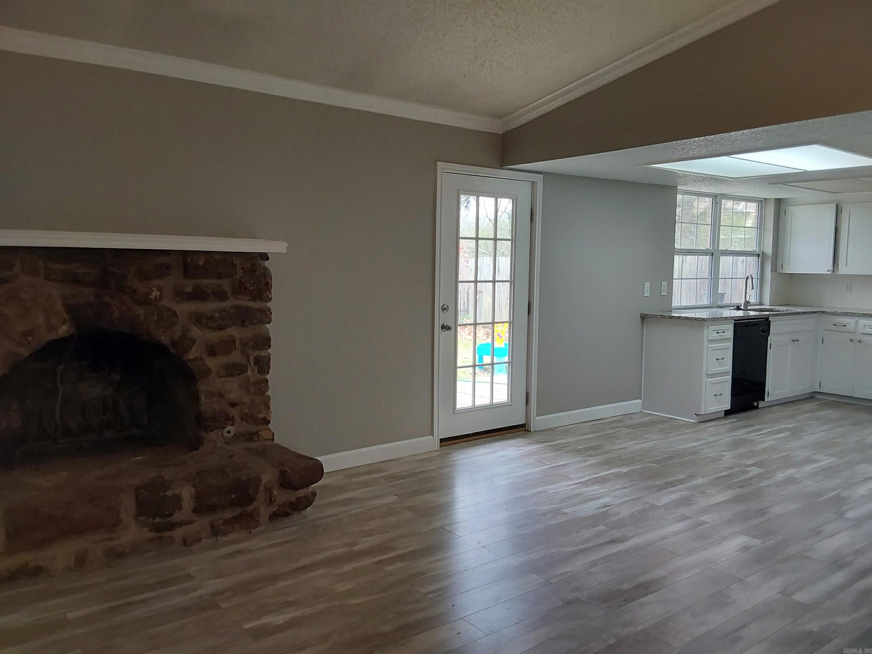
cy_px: 327
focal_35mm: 28
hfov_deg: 63.4
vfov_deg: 49.7
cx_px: 436
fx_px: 705
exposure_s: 1/60
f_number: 1.9
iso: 100
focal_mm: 2.91
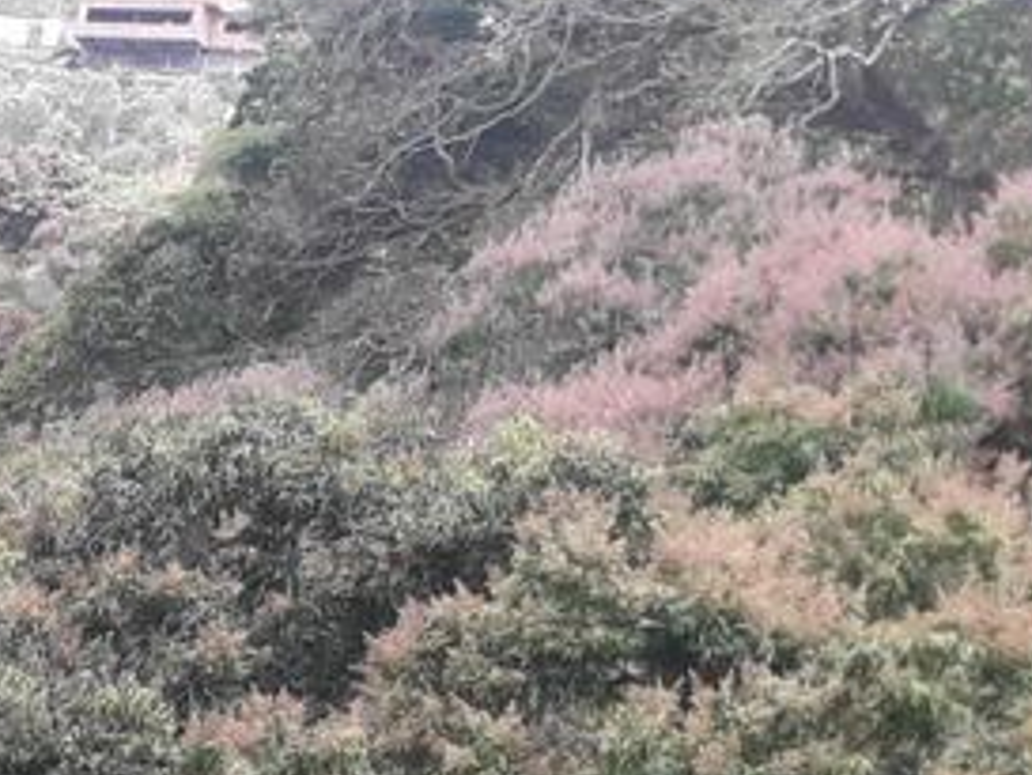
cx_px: -1291
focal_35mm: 140
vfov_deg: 9.7
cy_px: 1701
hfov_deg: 11.9
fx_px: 4176
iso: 40
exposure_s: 1/301
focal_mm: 3.7
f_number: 1.9
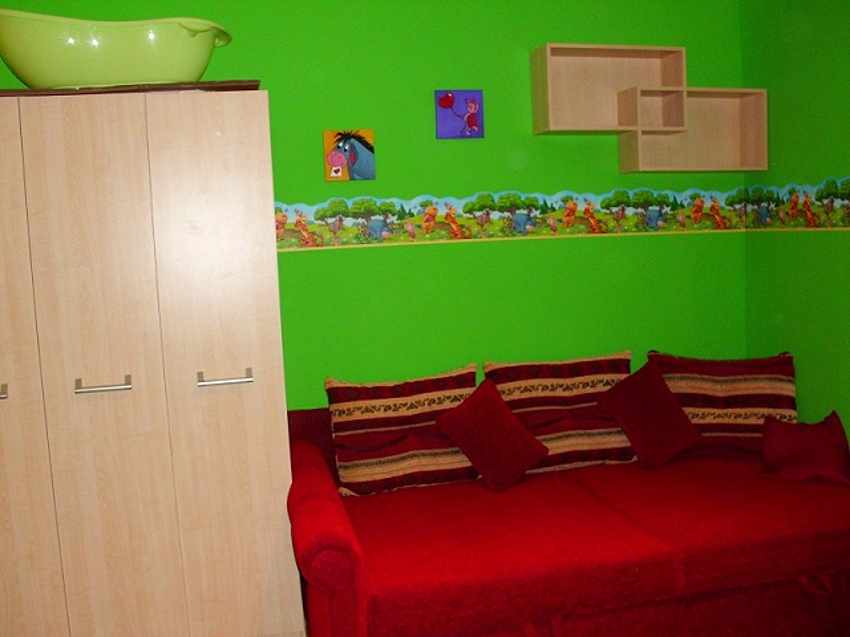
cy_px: 318
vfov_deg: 39.7
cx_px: 425
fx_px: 884
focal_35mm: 36
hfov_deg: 51.4
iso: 200
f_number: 2.9
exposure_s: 1/60
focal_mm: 6.3
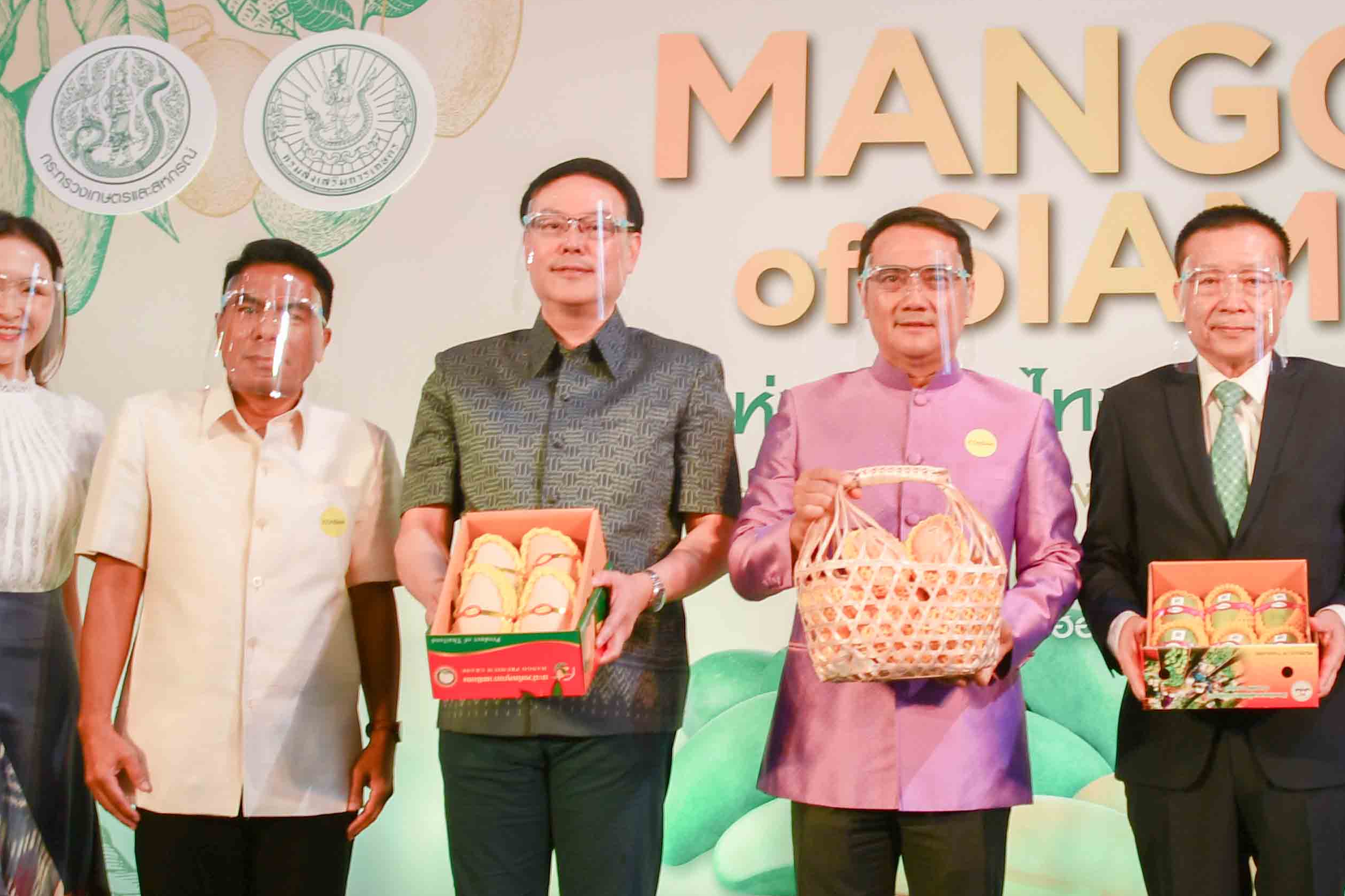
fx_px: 2241
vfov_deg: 22.6
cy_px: 478
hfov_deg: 32.3
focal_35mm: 60
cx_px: 1115
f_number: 4
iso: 200
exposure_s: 1/60
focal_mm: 18
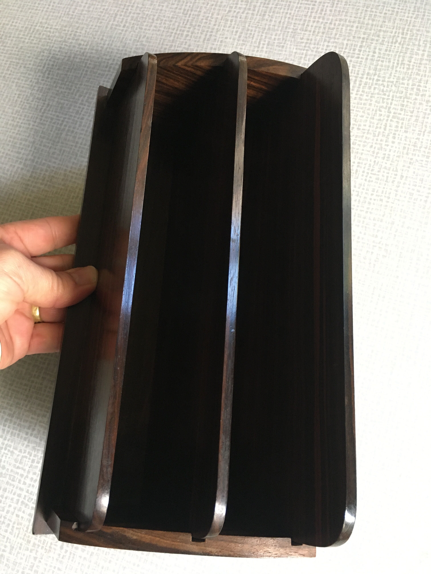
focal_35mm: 29
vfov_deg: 61.7
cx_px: 216
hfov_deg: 48.2
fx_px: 481
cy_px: 287
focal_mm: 4.15
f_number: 2.2
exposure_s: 1/33
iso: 200
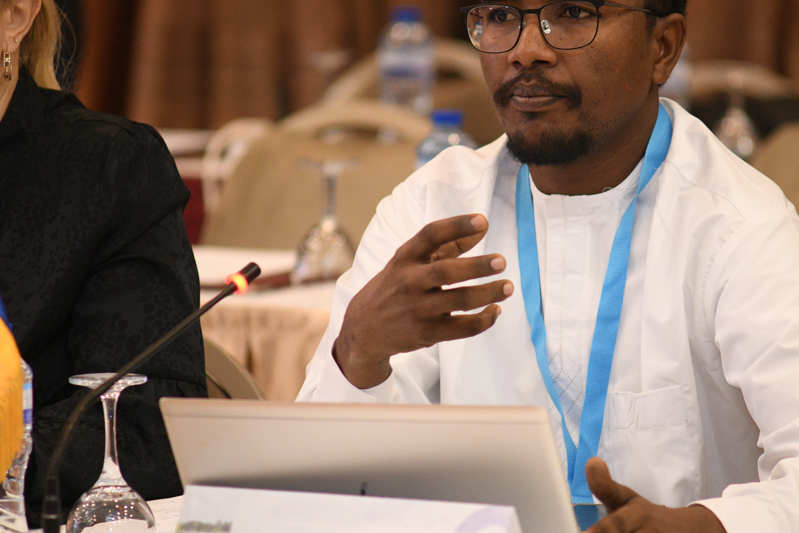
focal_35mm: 349
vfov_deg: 3.9
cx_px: 448
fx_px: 7745
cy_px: 264
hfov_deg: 5.9
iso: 2500
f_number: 4
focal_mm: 210
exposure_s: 1/125
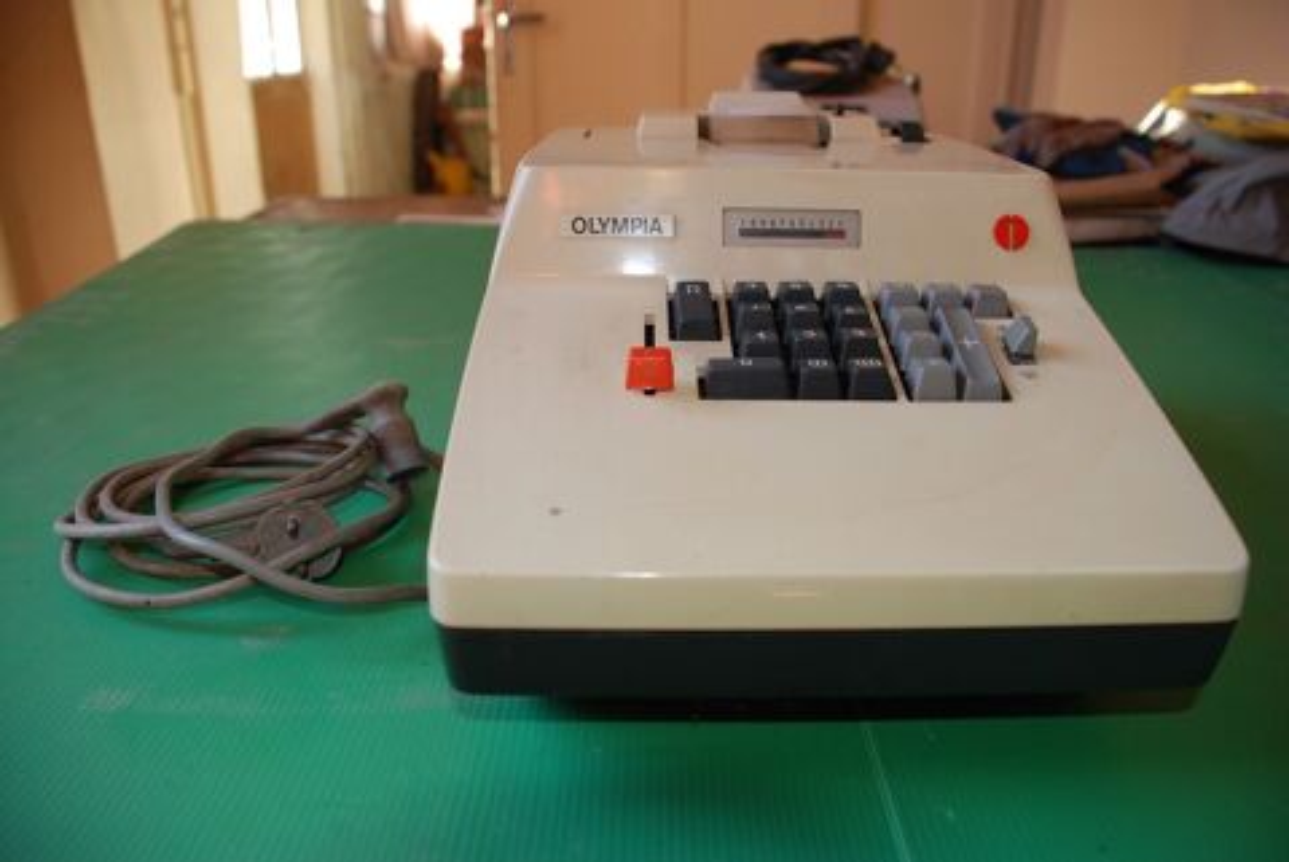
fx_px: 1075
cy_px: 431
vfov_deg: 43.7
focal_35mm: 30
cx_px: 644
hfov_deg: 61.9
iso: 250
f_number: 3.8
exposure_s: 1/60
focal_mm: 20
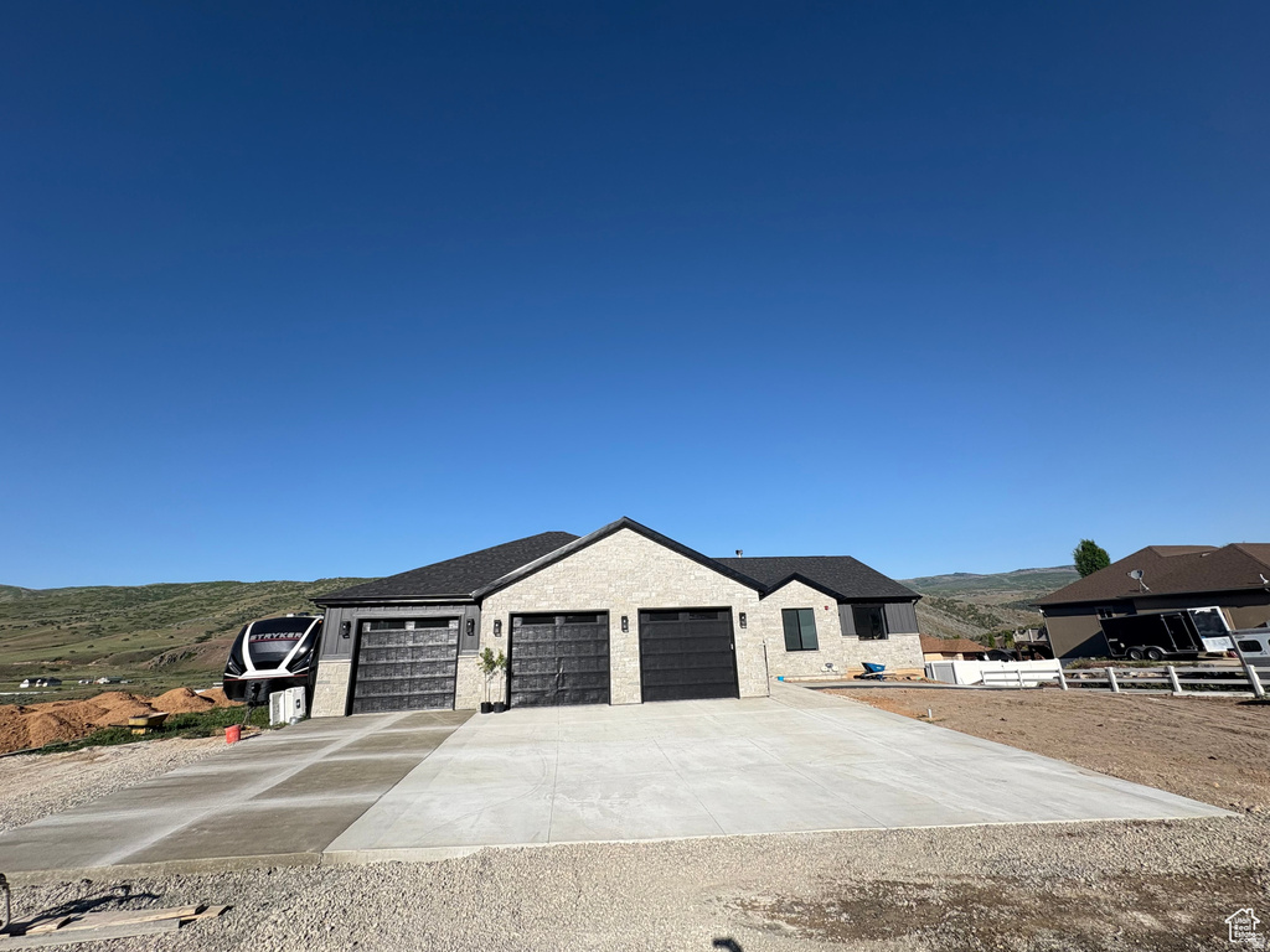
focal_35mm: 14
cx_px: 635
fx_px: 514
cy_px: 476
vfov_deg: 85.7
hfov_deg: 102.1
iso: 40
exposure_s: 1/2146
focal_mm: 2.22
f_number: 2.2
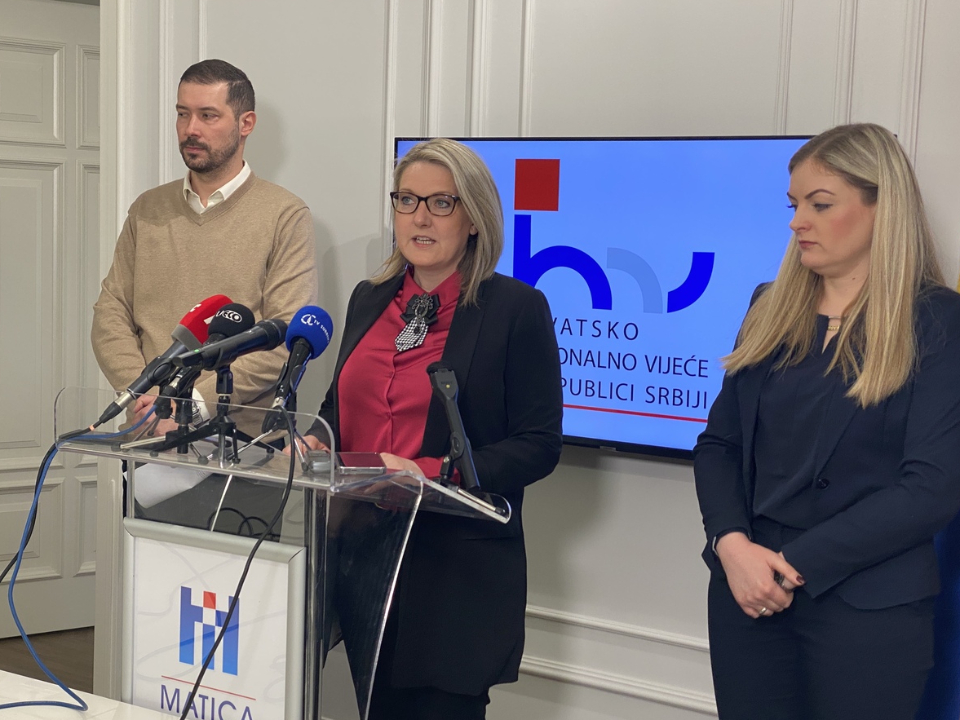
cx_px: 480
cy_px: 360
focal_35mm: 53
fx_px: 1470
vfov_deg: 27.5
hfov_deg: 36.2
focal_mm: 6
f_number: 2
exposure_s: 1/100
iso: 100
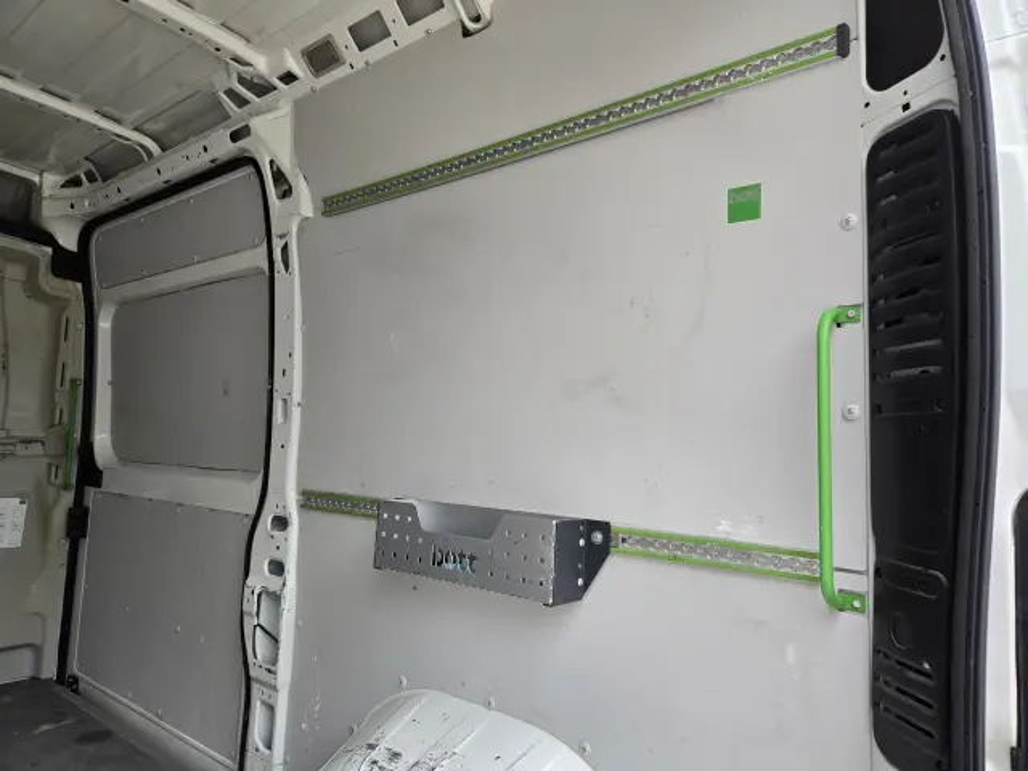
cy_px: 386
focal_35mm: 23
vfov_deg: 58.9
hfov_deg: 73.9
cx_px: 514
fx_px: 683
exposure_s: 1/180
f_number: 1.8
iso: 160
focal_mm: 5.4
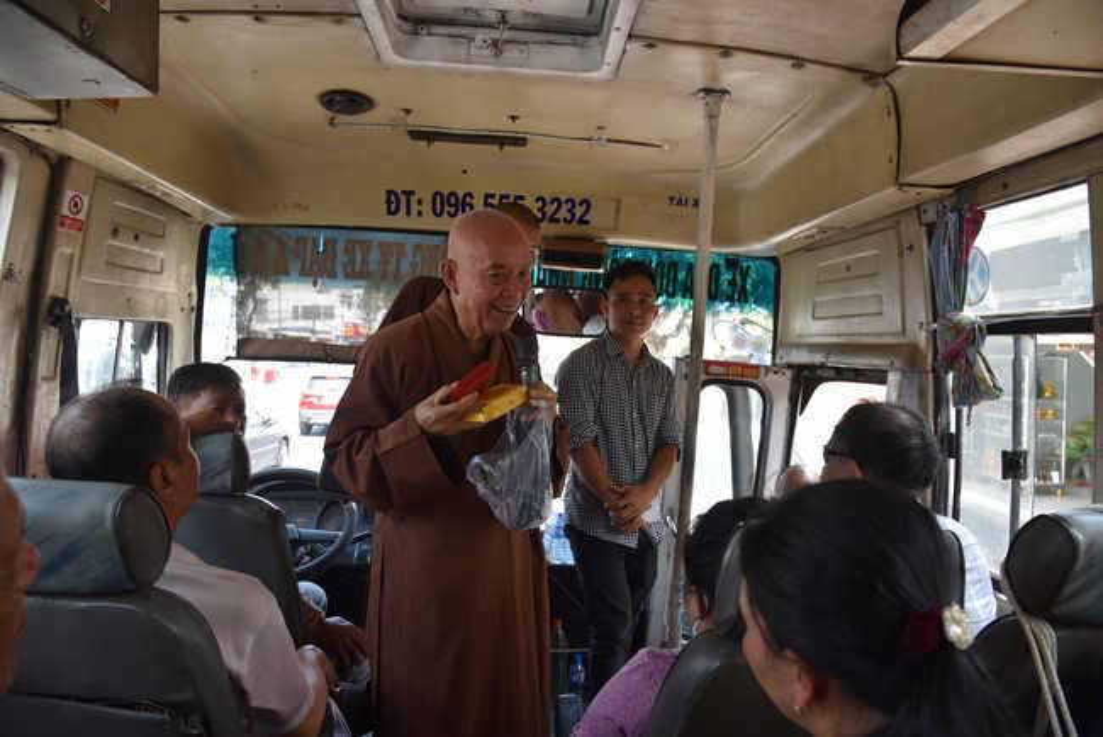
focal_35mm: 24
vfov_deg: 53.2
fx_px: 736
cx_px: 552
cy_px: 368
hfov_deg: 73.7
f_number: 5
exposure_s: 1/100
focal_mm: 24
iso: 400
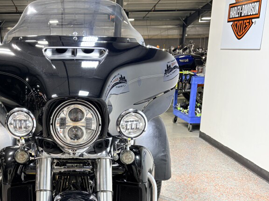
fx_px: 373
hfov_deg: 38.7
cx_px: 70
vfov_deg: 29.3
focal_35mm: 48
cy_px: 170
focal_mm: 5.96
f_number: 1.6
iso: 80
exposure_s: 1/120
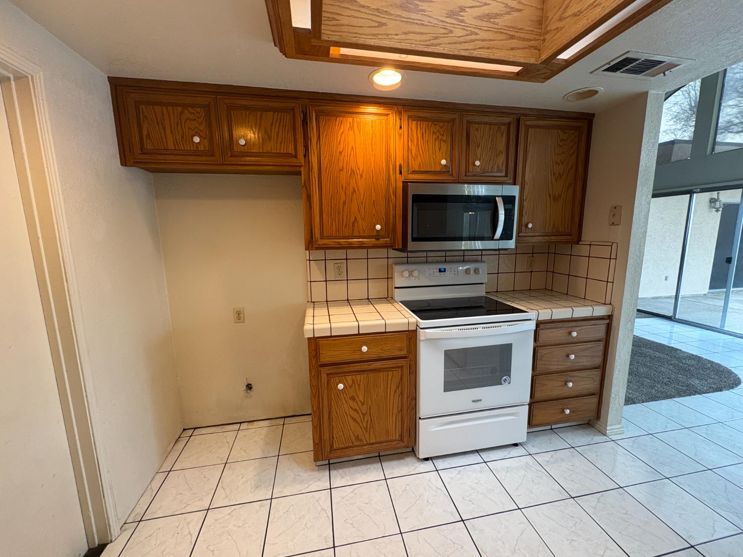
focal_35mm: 14
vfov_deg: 85.7
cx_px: 372
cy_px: 278
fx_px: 300
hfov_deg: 102.1
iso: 200
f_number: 2.2
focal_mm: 2.22
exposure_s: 1/60
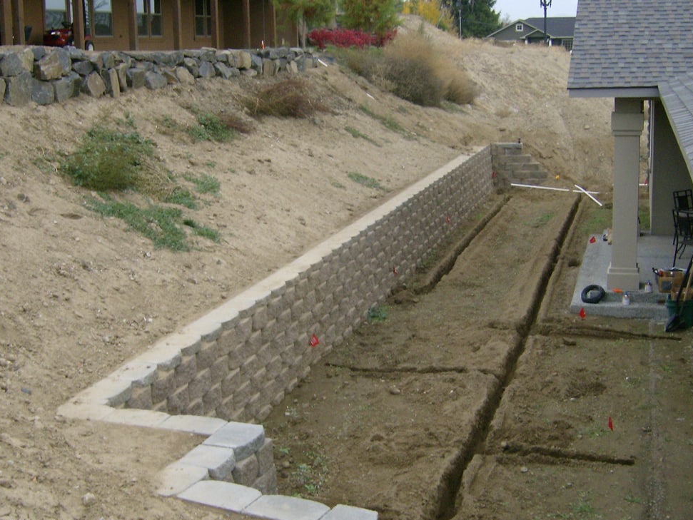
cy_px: 260
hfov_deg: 38.9
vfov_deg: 29.7
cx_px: 338
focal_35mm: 49
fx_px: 981
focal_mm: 6
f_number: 4.7
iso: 100
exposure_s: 1/222
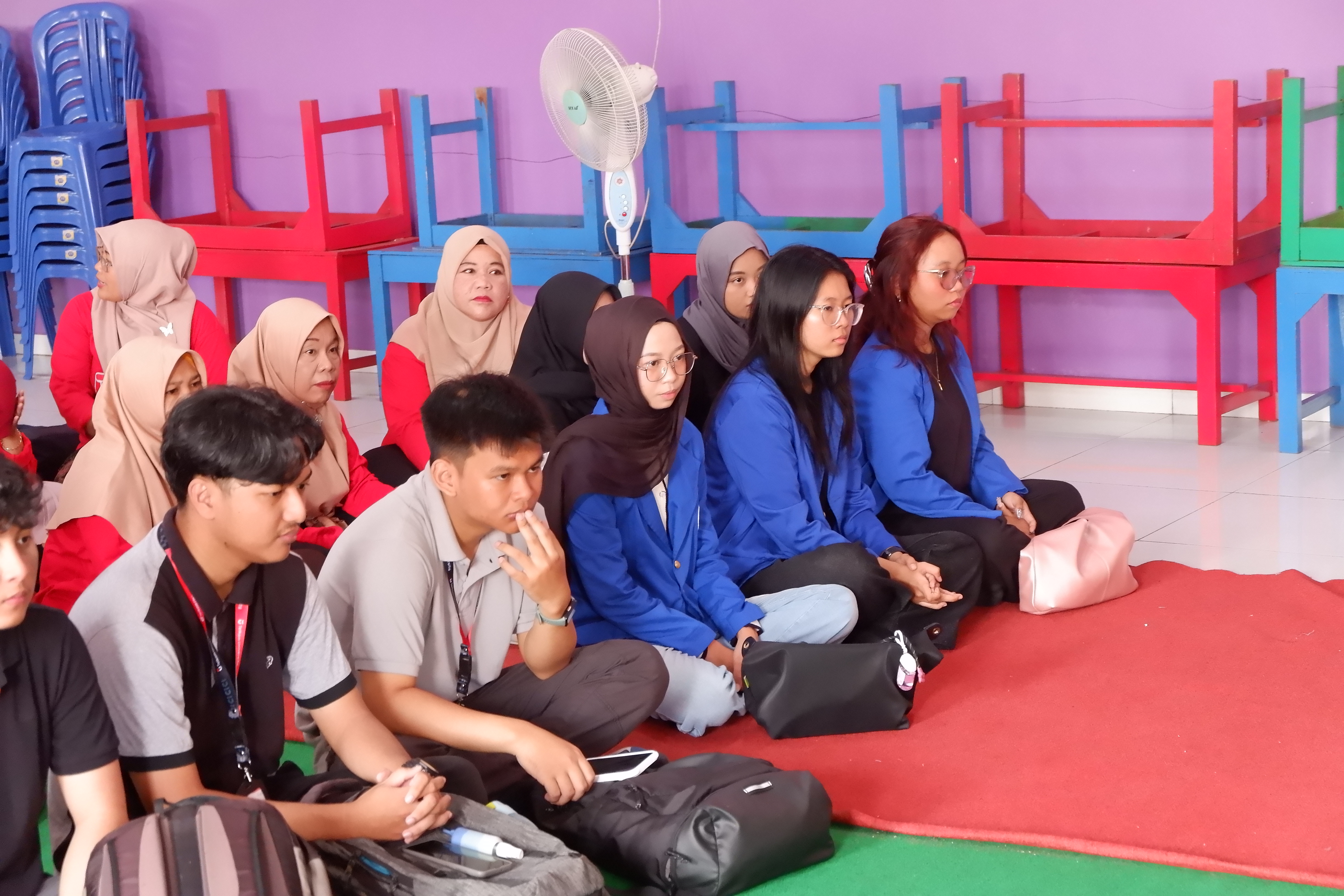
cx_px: 672
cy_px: 448
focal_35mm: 75
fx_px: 2800
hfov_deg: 27.0
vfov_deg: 18.2
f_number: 5.6
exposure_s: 1/38
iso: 3200
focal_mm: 50
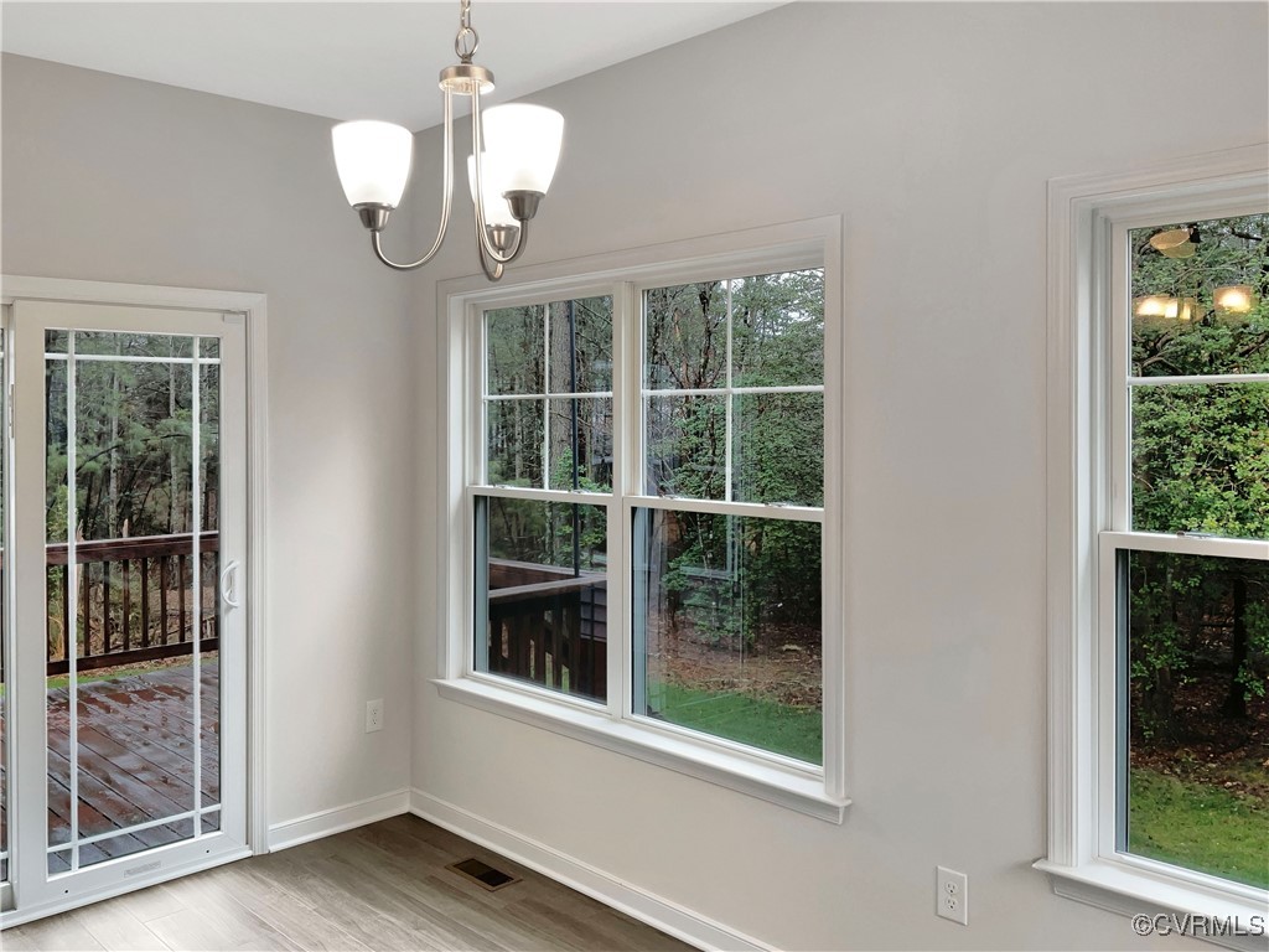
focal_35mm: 29
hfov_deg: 61.7
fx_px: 1063
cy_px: 476
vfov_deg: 48.2
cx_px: 634
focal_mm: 3
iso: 16
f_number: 1.8
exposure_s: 1/42
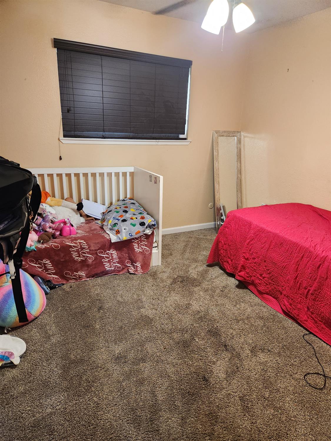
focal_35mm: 23
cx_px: 166
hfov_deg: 58.9
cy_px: 220
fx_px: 293
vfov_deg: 73.9
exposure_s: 1/120
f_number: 1.8
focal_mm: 5.4
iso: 800
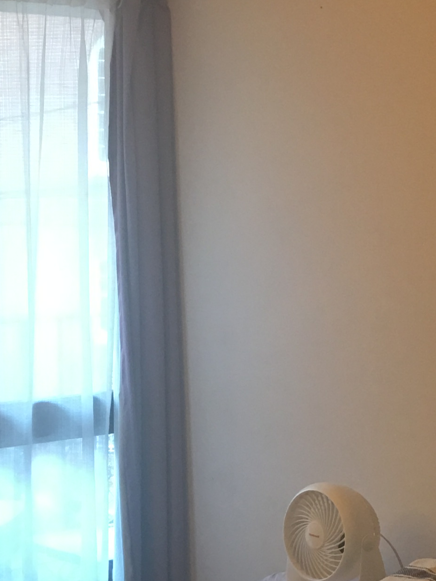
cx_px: 118
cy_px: 585
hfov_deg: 15.7
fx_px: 1579
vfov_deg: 20.2
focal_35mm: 94
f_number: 2.2
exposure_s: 1/15
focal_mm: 4.15
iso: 50
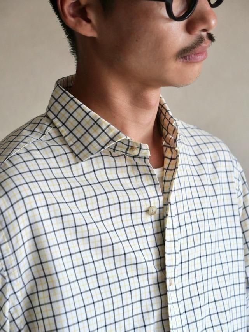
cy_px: 166
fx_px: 997
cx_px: 124
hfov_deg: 14.2
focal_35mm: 104
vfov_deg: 18.9
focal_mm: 52
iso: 800
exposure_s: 1/125
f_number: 4
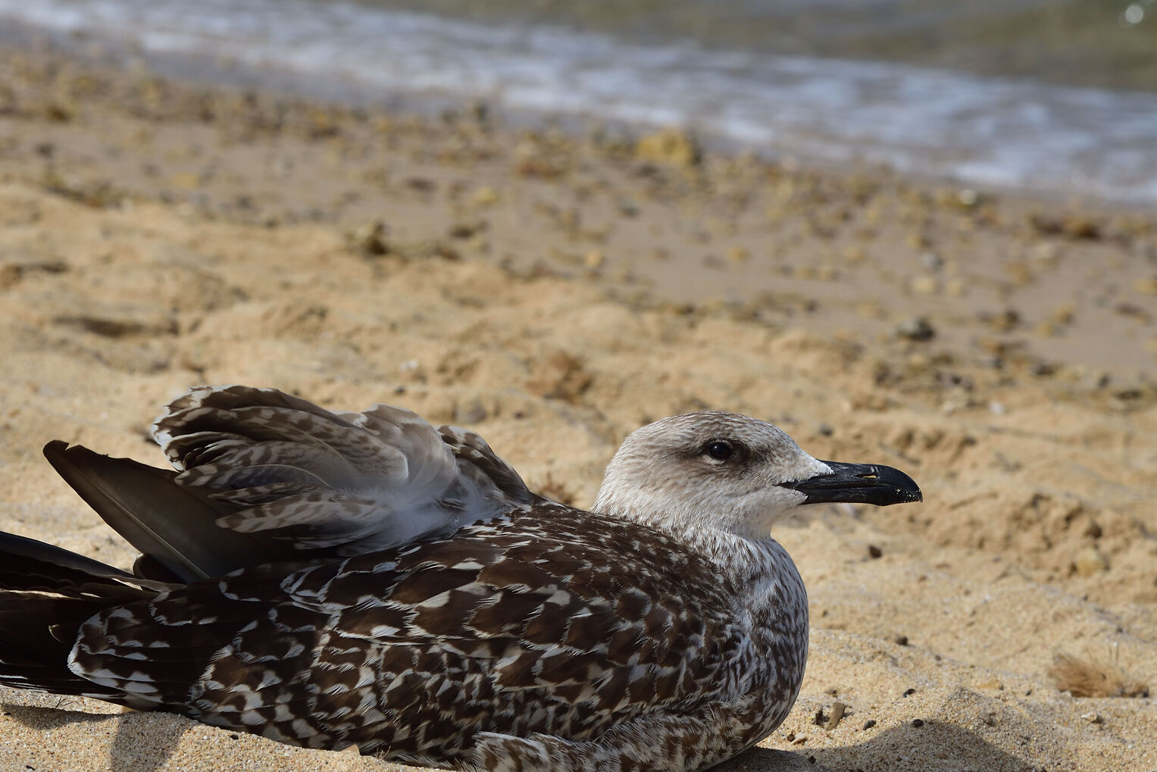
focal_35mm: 176
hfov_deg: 11.7
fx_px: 5658
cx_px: 455
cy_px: 579
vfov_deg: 7.8
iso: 200
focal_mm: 112
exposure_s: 1/500
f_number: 10
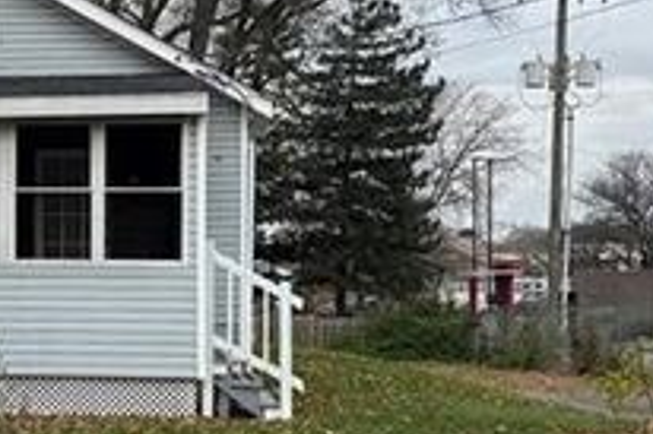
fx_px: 1468
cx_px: -82
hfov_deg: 23.4
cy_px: 268
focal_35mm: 81
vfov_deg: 16.8
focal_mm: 6.76
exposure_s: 1/1585
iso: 80
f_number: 1.78
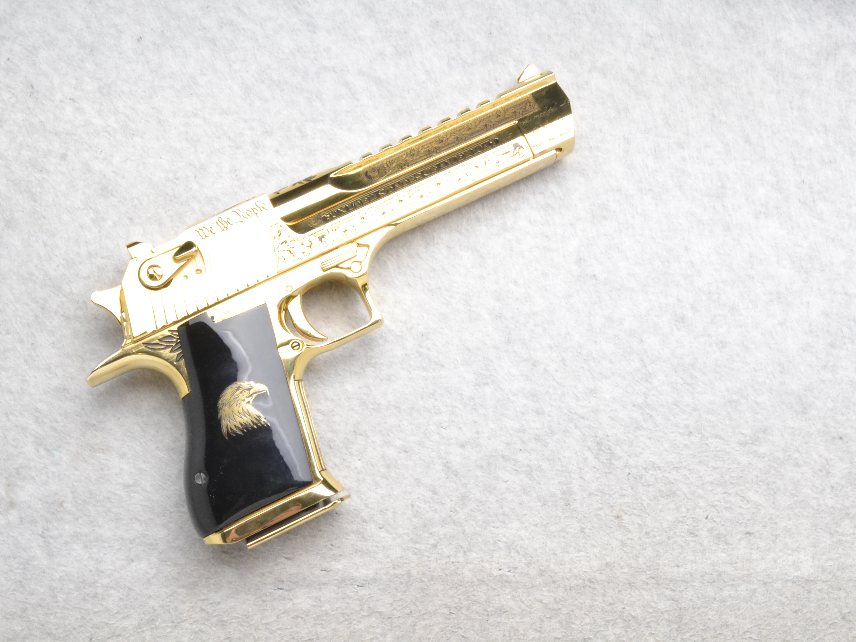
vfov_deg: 28.0
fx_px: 1286
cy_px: 321
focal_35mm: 52
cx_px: 375
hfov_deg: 36.8
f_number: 20
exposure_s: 1/60
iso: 3200
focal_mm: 32
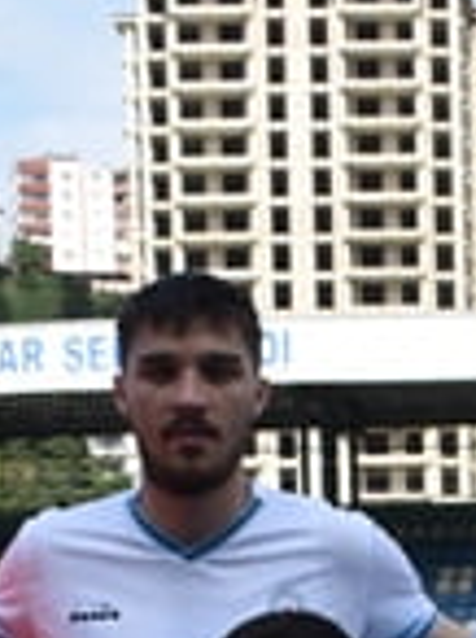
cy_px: 1095
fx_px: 3200
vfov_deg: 10.8
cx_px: 891
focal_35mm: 174
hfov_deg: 8.2
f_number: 9
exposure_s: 1/320
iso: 200
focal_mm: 22
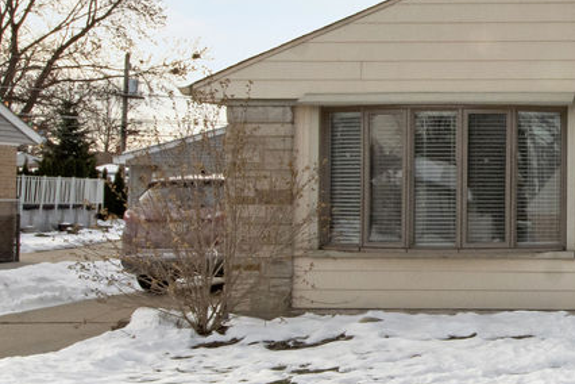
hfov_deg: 29.4
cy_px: 139
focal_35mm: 57
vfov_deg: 23.7
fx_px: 910
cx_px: 715
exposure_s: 1/1000
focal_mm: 10
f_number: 11
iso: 800
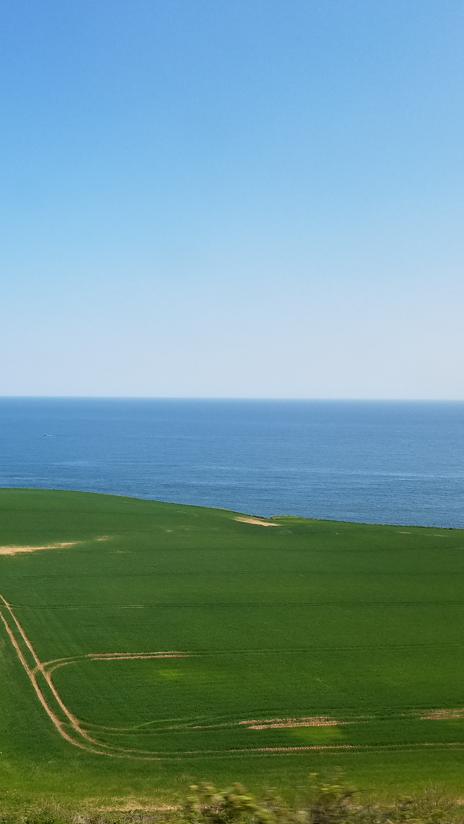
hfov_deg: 29.6
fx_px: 831
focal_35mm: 38
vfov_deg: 52.8
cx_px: 27
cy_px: 411
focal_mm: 4.2
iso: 50
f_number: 1.7
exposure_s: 1/1204
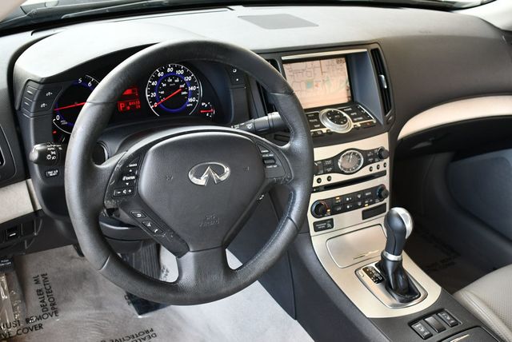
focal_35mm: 44
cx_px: 256
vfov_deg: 30.6
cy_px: 171
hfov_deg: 44.5
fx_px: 626
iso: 800
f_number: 3.8
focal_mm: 22
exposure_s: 1/200
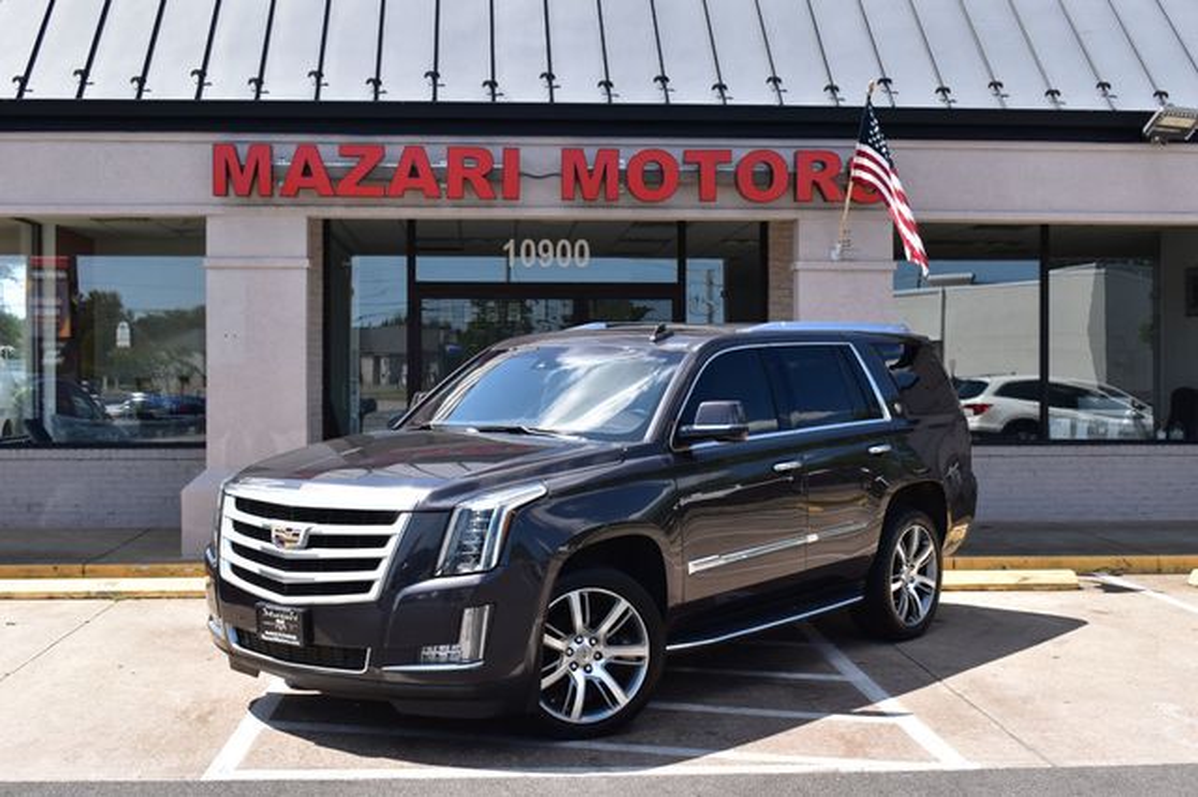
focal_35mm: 46
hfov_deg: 42.3
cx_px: 599
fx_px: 1547
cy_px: 398
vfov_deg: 28.9
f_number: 11
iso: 400
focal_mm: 31
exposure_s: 1/400
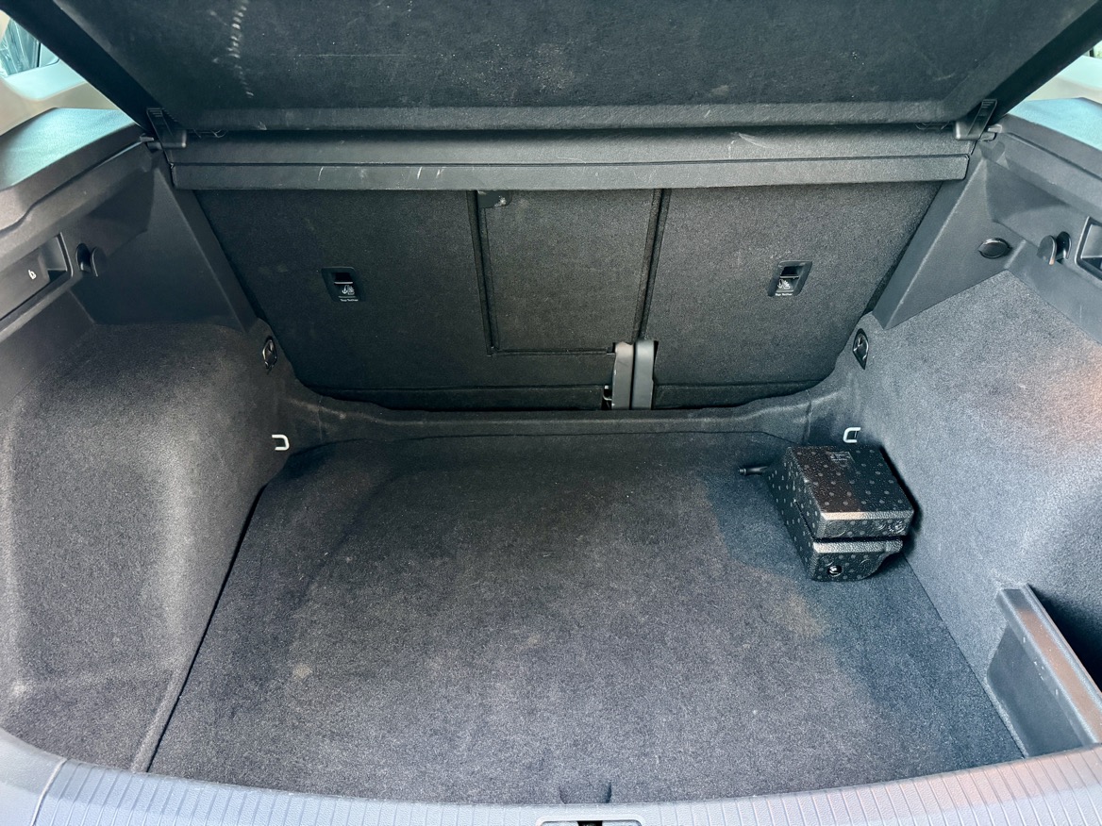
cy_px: 413
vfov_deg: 56.8
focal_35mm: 24
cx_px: 551
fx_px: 764
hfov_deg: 71.6
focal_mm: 6.76
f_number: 1.78
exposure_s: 1/34
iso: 1000
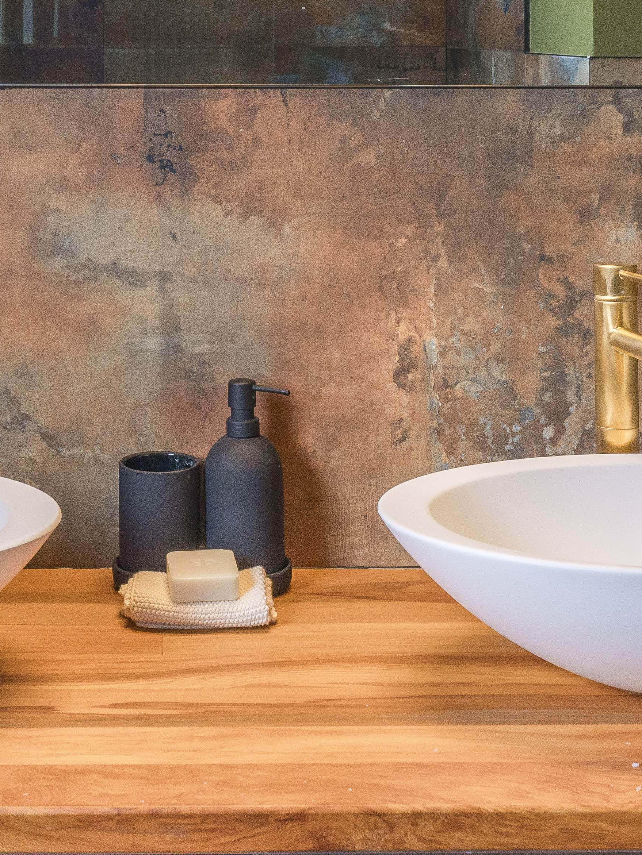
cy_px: 96
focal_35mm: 64
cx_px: 216
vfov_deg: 29.0
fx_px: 1589
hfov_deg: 22.7
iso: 640
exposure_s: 1/50
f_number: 8
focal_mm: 19.7
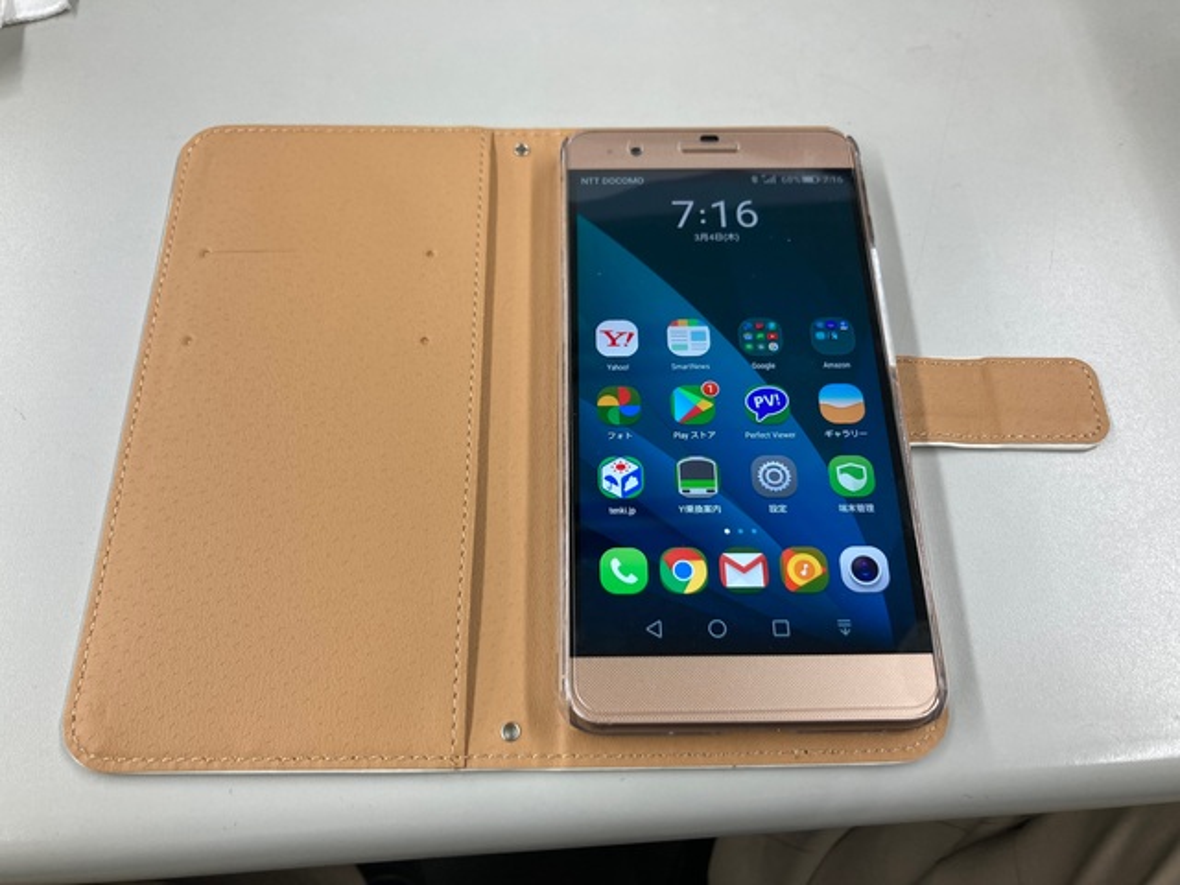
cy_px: 442
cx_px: 590
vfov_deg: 49.7
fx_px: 954
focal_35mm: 28
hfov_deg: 63.4
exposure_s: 1/60
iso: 64
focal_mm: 3.99
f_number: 1.8
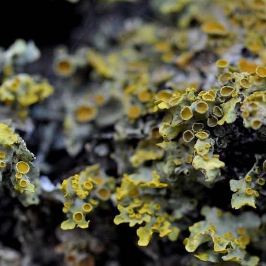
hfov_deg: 10.6
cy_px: 175
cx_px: 275
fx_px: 1426
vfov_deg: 10.6
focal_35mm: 164
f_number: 8
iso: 200
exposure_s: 1/60
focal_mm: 60
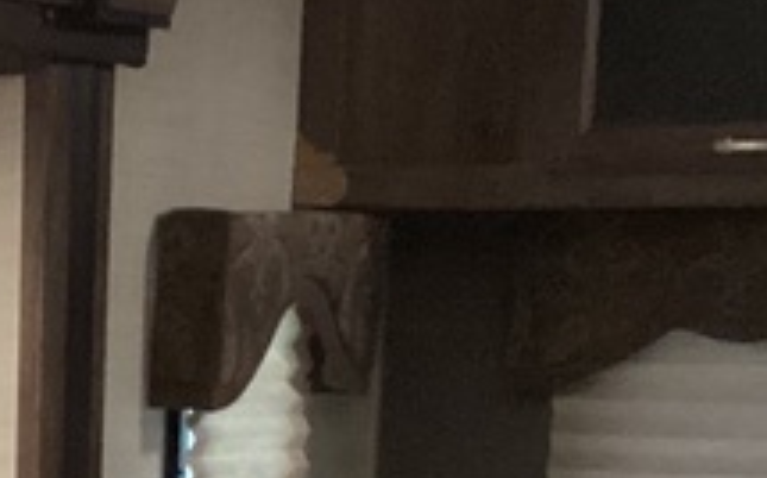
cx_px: -271
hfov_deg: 13.1
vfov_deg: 8.2
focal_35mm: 153
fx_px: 3196
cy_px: 952
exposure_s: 1/33
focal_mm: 3.3
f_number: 2.4
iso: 400
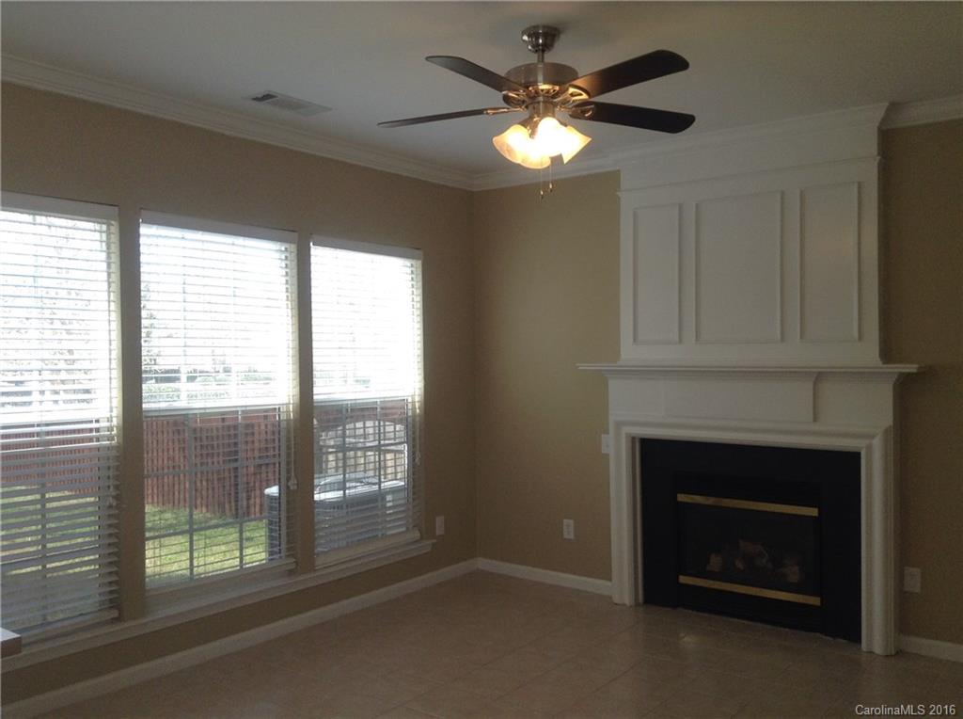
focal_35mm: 33
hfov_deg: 55.4
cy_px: 360
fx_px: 916
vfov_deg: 42.8
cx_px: 482
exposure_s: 1/100
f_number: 2.4
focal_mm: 3.3
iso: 50
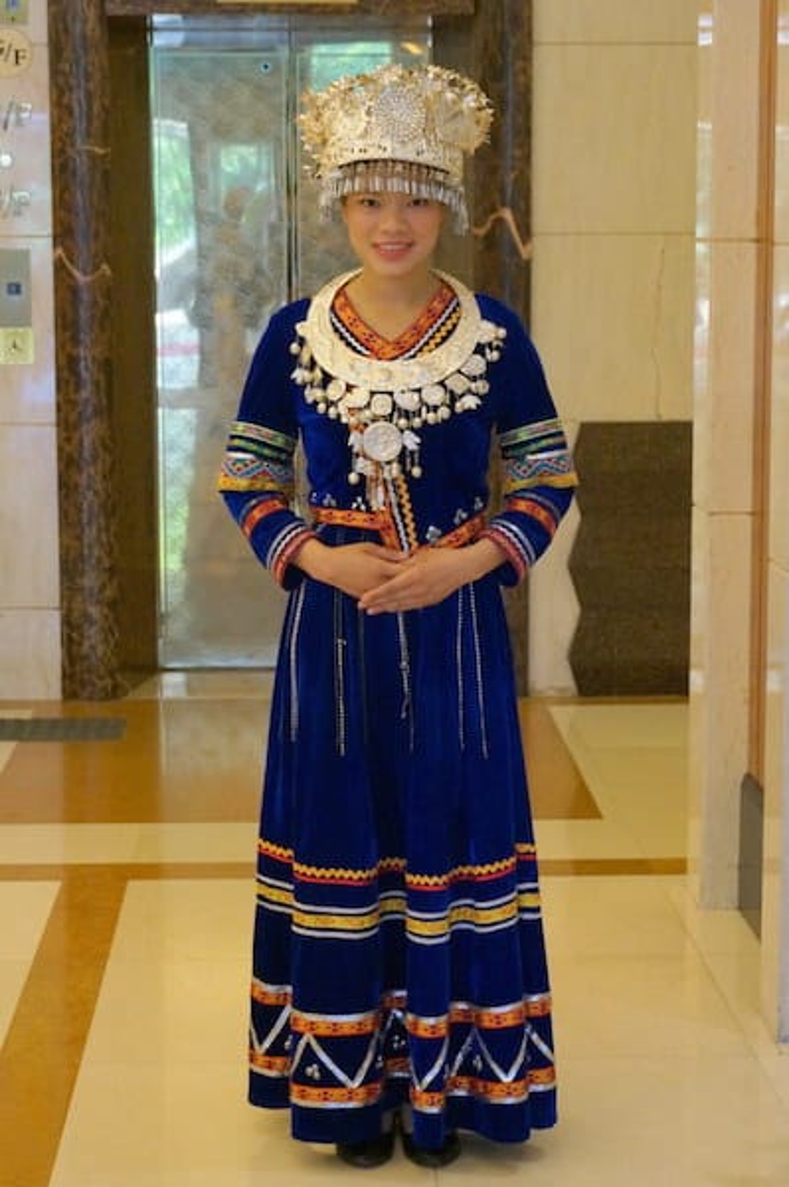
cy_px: 594
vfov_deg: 34.2
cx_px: 394
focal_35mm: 58
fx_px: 1926
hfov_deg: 23.1
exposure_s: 1/60
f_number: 5.6
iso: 2500
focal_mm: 39
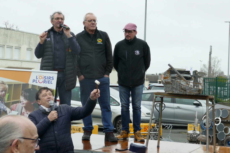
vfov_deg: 15.5
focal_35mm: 88
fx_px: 562
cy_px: 76
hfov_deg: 23.1
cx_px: 115
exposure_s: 1/80
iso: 160
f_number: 5.6
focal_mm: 31.9
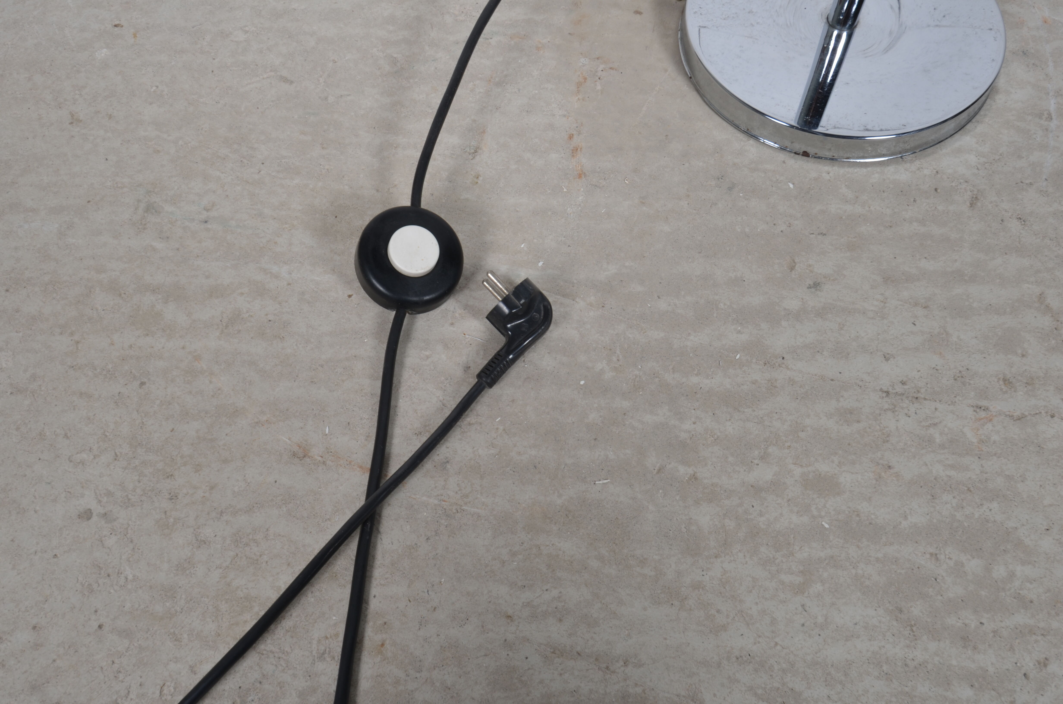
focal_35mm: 30
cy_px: 352
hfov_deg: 62.0
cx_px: 532
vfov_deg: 43.4
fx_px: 884
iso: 100
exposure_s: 1/125
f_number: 11
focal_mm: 20
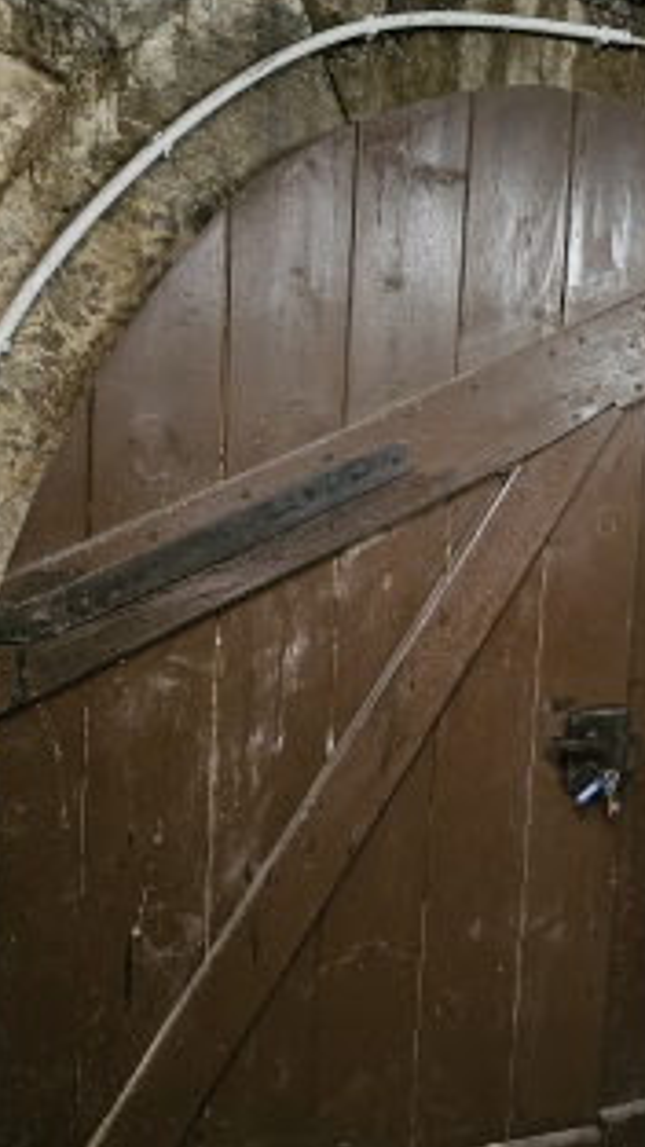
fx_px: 973
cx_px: 473
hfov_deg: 35.9
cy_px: 590
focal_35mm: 32
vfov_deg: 61.0
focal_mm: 6.3
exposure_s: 1/17
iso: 2000
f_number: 1.7
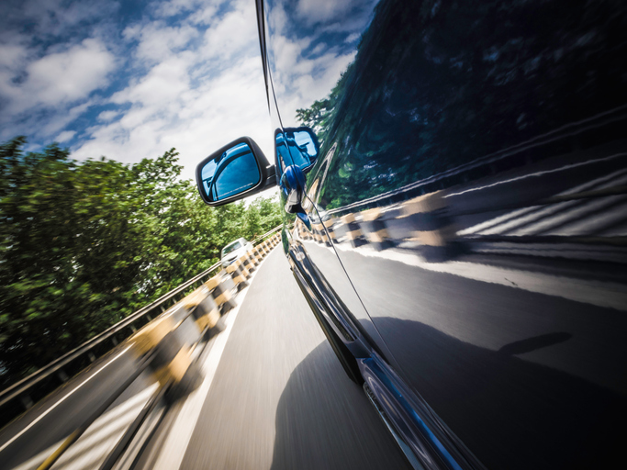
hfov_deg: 71.6
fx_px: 435
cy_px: 235
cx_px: 314
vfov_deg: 56.8
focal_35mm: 24
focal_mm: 12
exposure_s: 1/30
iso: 200
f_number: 22
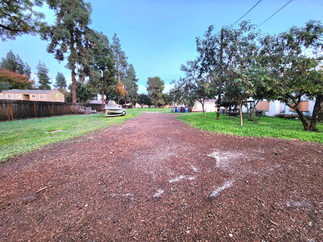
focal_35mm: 13
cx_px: 162
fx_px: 121
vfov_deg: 89.9
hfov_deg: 106.2
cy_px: 121
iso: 640
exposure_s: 1/24
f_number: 2.2
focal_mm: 2.2
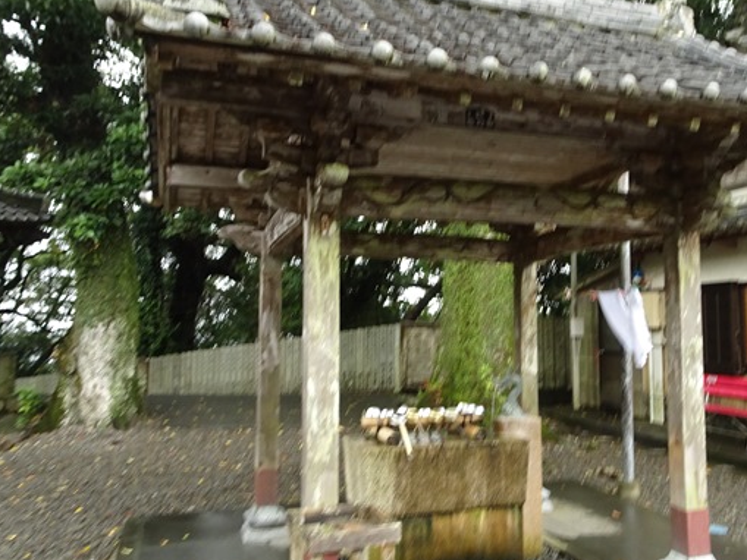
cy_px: 263
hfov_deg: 54.8
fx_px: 712
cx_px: 462
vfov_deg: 42.9
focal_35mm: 33
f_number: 3.5
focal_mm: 4.12
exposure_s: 1/30
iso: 250
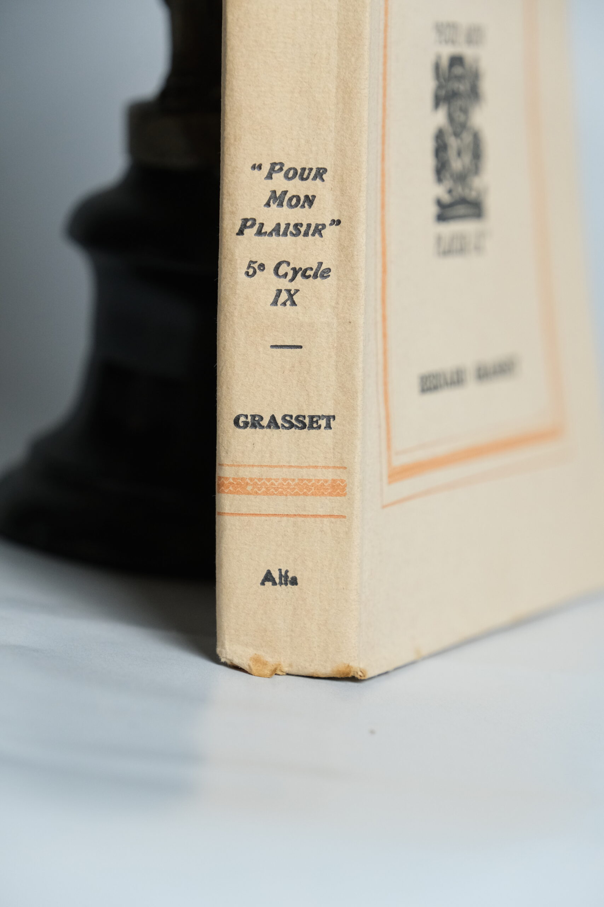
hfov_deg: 9.1
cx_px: 302
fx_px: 3799
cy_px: 454
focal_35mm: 151
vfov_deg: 13.6
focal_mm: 100.6
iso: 1600
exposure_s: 1/300
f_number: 5.6
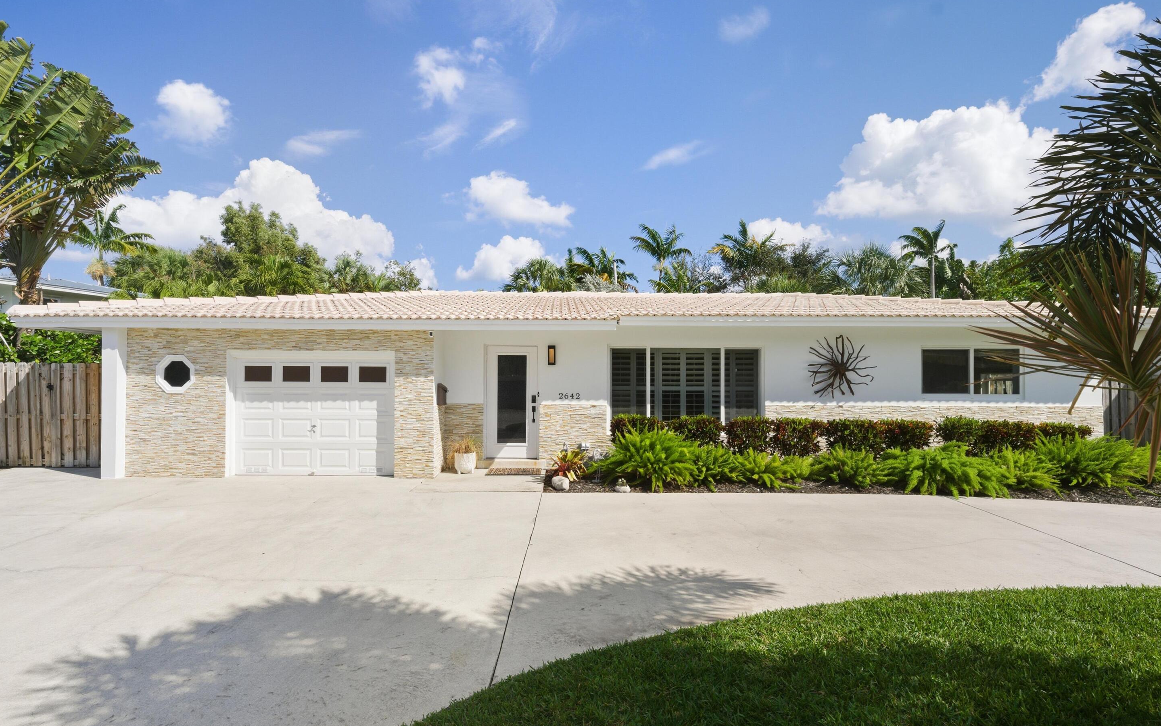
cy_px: 386
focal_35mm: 17
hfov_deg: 94.3
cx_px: 563
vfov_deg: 67.9
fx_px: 538
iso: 160
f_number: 7.1
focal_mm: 16
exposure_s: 1/500
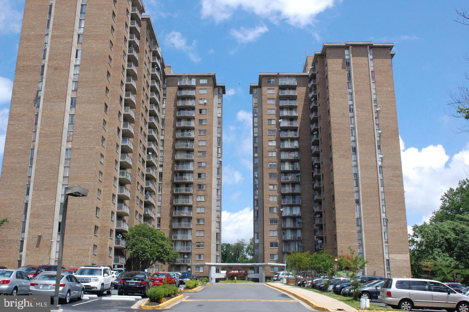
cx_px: 234
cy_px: 156
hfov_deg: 49.6
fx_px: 508
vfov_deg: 34.1
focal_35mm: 39
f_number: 14
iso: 800
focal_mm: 26
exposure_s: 1/800
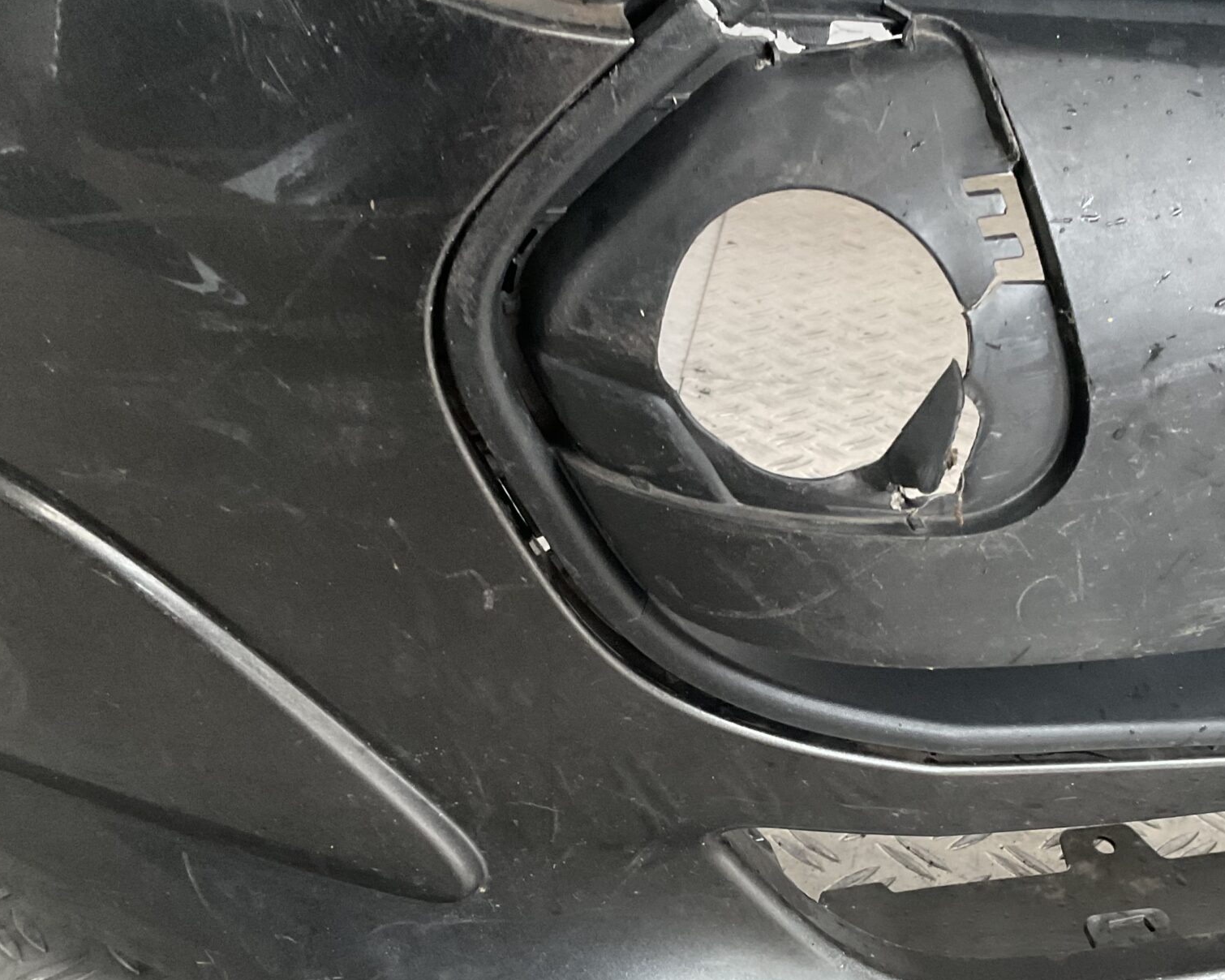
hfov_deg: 38.6
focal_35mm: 48
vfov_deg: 31.3
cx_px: 730
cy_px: 608
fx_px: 1740
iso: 250
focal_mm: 3
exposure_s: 1/30
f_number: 1.8
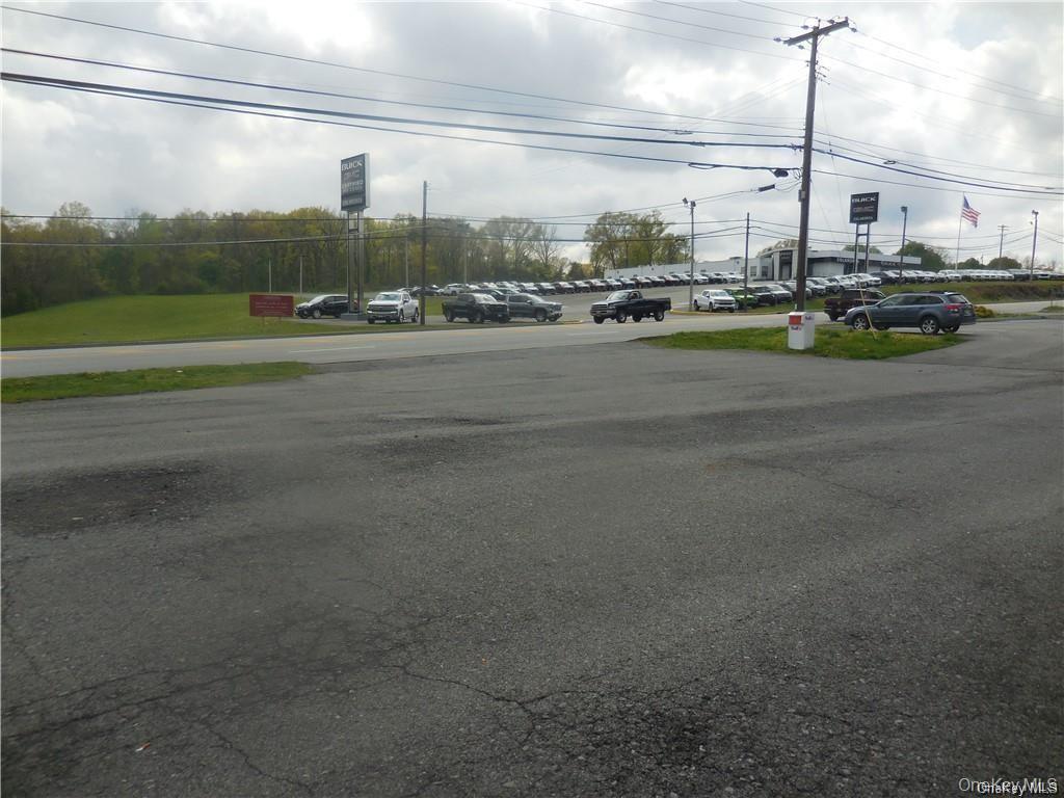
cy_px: 399
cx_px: 532
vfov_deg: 54.9
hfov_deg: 69.4
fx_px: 768
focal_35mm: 25
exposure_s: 1/500
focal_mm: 4.5
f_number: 6.6
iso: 125
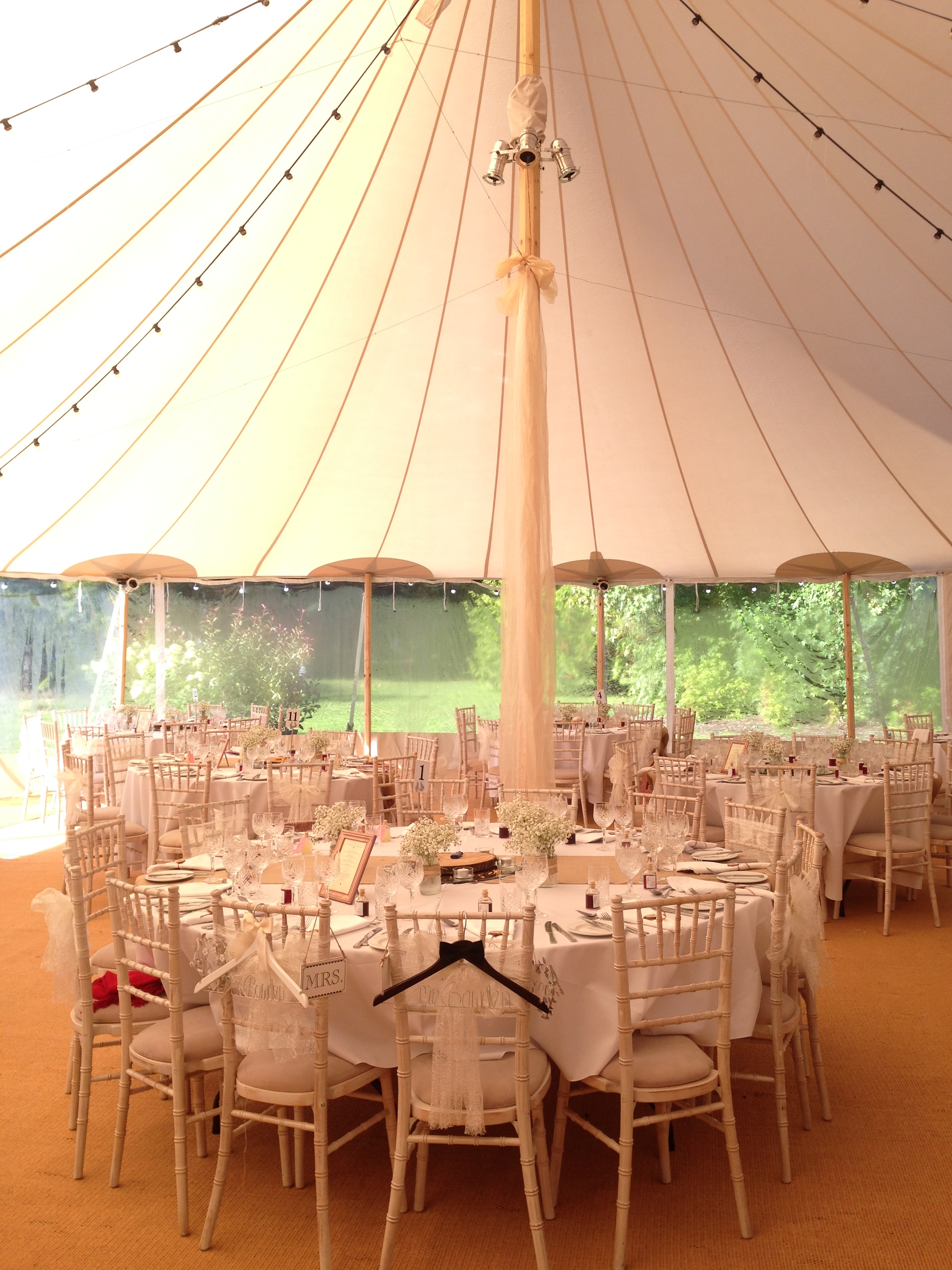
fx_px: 1210
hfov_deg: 42.9
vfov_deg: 55.4
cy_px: 635
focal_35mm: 33
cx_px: 476
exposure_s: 1/190
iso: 50
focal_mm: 4.12
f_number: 2.4
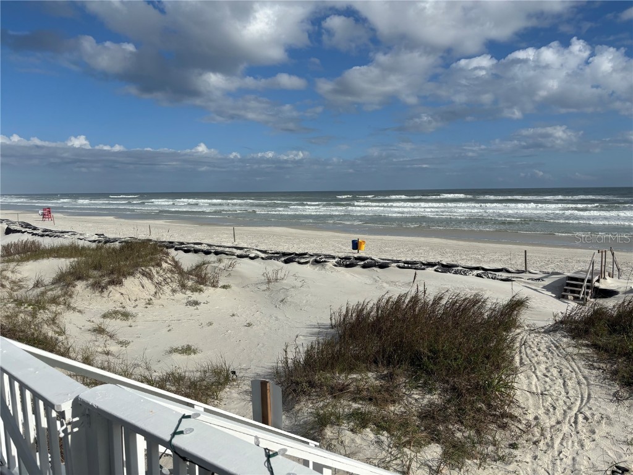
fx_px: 475
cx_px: 316
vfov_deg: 53.1
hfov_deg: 67.3
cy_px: 238
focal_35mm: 26
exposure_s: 1/8333
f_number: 1.6
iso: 50
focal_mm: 5.96
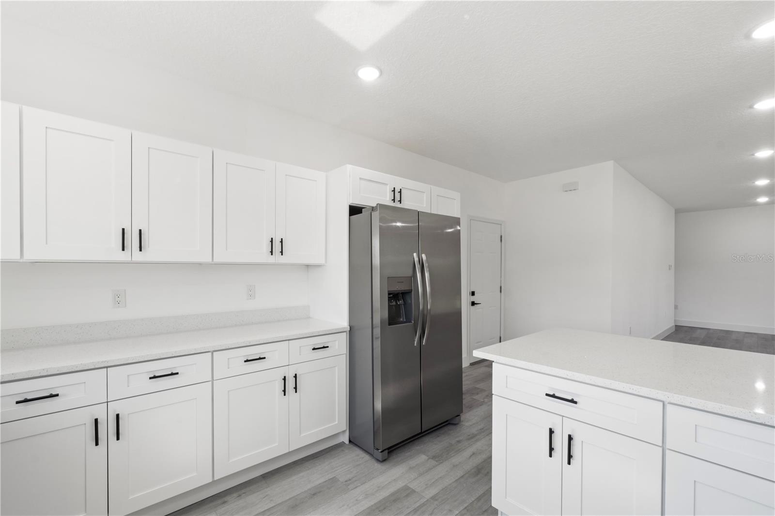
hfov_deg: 100.4
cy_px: 258
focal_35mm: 15
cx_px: 388
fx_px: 323
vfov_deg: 77.3
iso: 320
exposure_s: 1/6
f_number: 13
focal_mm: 10
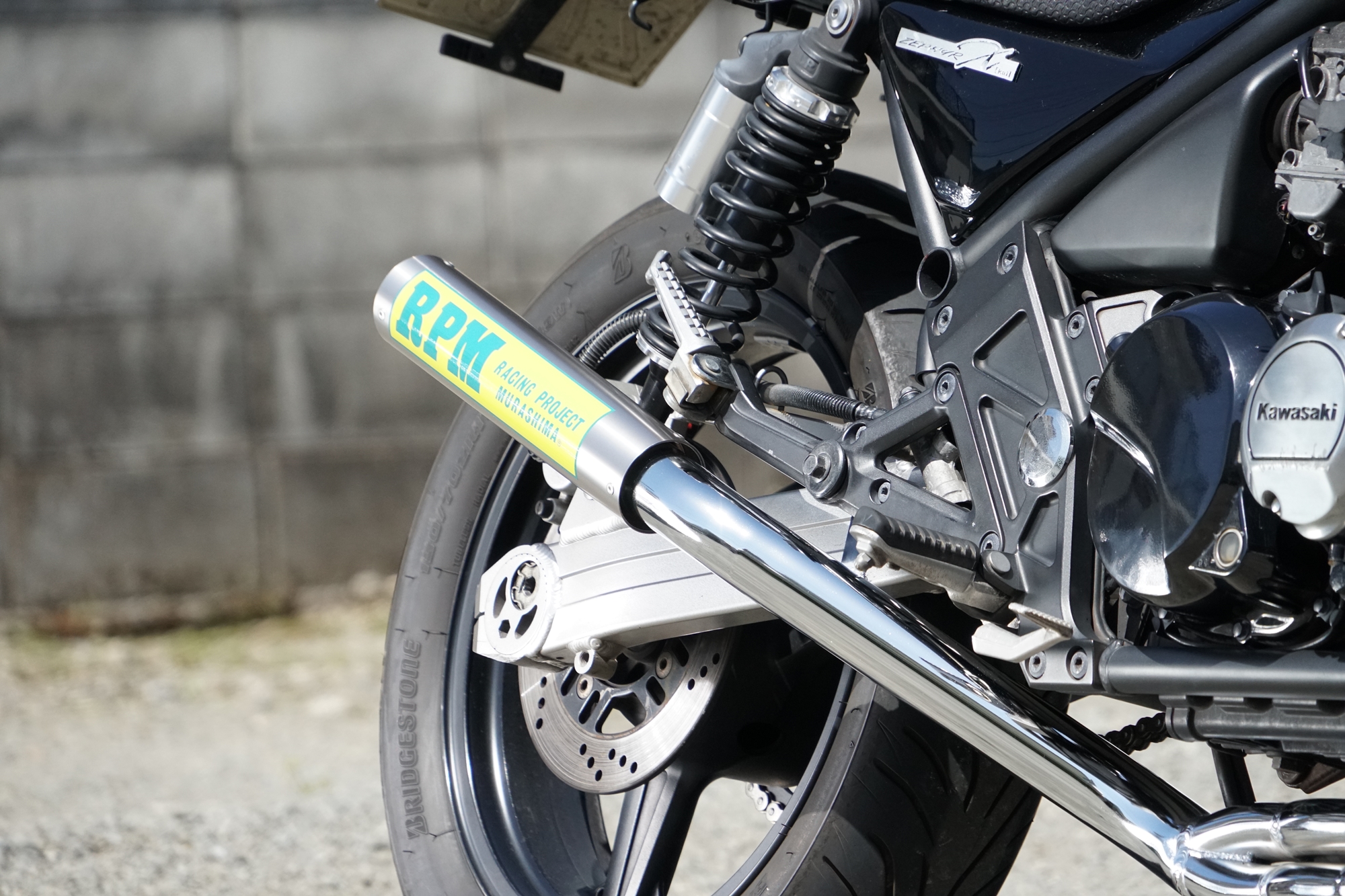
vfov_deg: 4.6
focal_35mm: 300
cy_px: 448
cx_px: 672
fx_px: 11207
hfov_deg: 6.9
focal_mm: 200
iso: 1250
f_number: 6.3
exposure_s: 1/4000
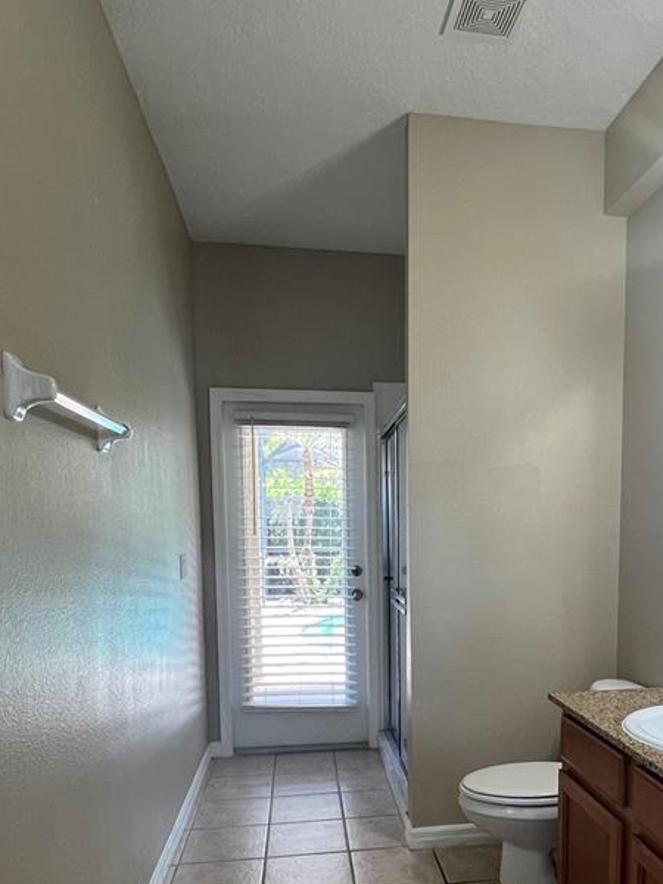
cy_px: 598
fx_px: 664
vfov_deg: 65.3
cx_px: 423
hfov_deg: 52.4
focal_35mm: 26
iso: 160
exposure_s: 1/120
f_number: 1.8
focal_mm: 1.57
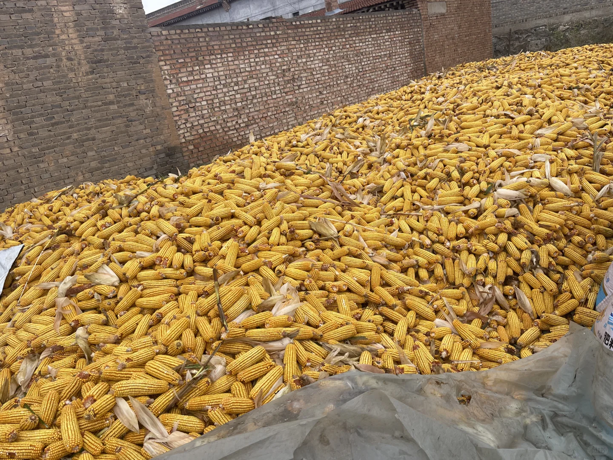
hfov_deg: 69.4
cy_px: 230
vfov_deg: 54.9
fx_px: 443
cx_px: 306
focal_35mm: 25
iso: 32
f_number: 1.6
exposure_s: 1/638
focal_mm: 5.1
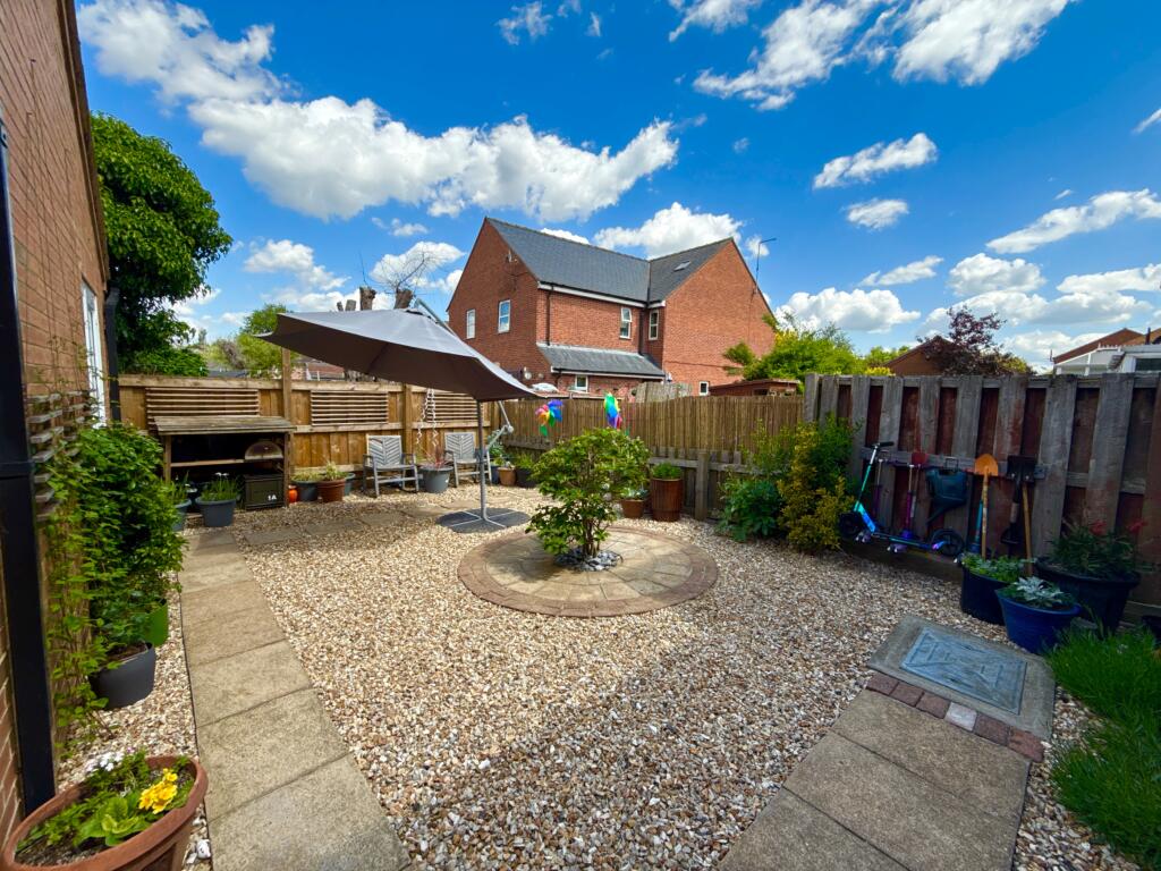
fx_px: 470
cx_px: 580
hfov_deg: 102.1
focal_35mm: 14
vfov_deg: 85.7
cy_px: 436
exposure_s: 1/1087
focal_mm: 2.22
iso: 64
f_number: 2.2
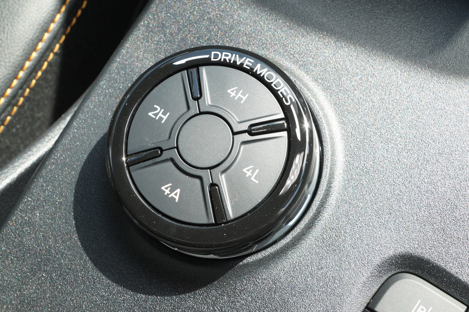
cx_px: 234
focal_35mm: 68
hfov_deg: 29.9
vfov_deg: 20.1
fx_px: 879
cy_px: 156
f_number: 11
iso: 800
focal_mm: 45
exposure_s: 1/125
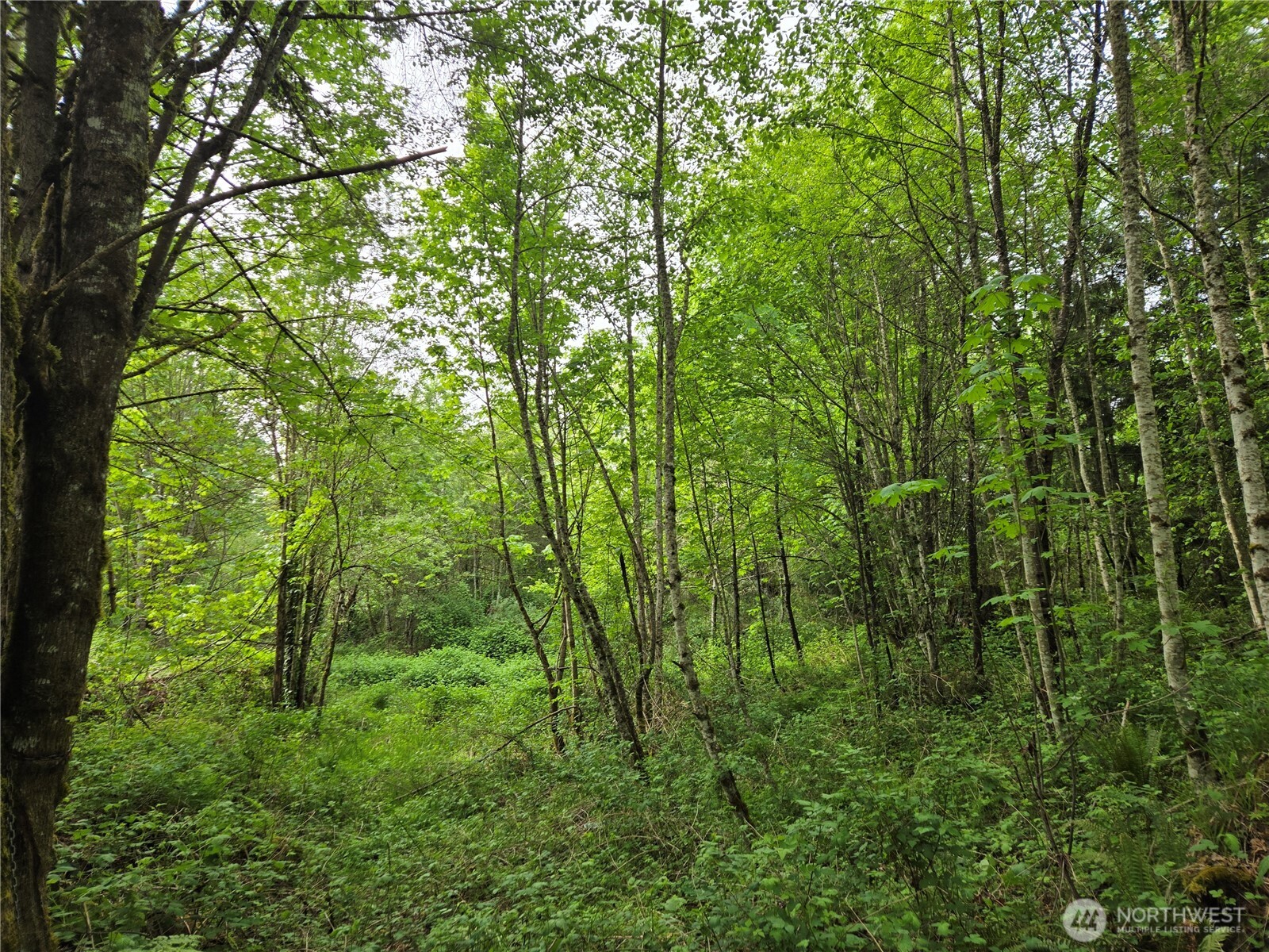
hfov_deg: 73.9
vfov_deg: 58.9
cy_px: 476
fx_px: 843
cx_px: 634
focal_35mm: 23
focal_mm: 5.4
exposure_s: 1/416
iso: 25
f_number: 1.8
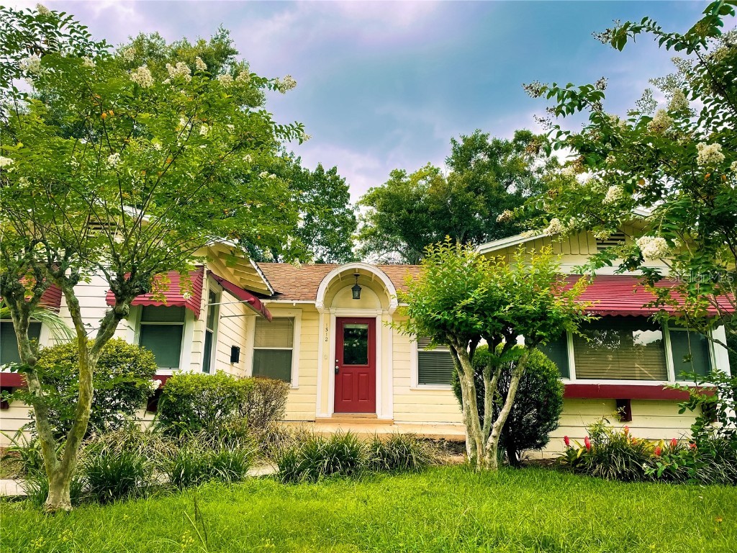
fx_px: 554
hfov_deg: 67.3
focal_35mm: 26
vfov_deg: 53.1
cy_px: 276
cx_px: 368
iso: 32
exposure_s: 1/725
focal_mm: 4.2
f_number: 1.6
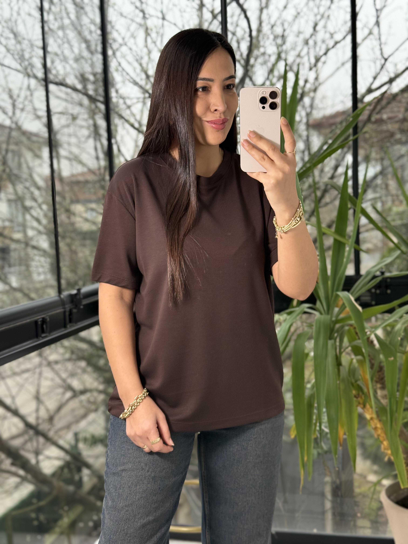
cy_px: 272
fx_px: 754
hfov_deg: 30.3
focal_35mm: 48
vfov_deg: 39.7
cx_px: 204
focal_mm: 6.76
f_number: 1.78
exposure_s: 1/106
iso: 125
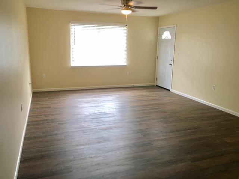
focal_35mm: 29
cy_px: 90
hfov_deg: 61.7
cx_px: 120
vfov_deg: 48.2
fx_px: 200
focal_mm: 4.15
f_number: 2.2
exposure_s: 1/30
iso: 100
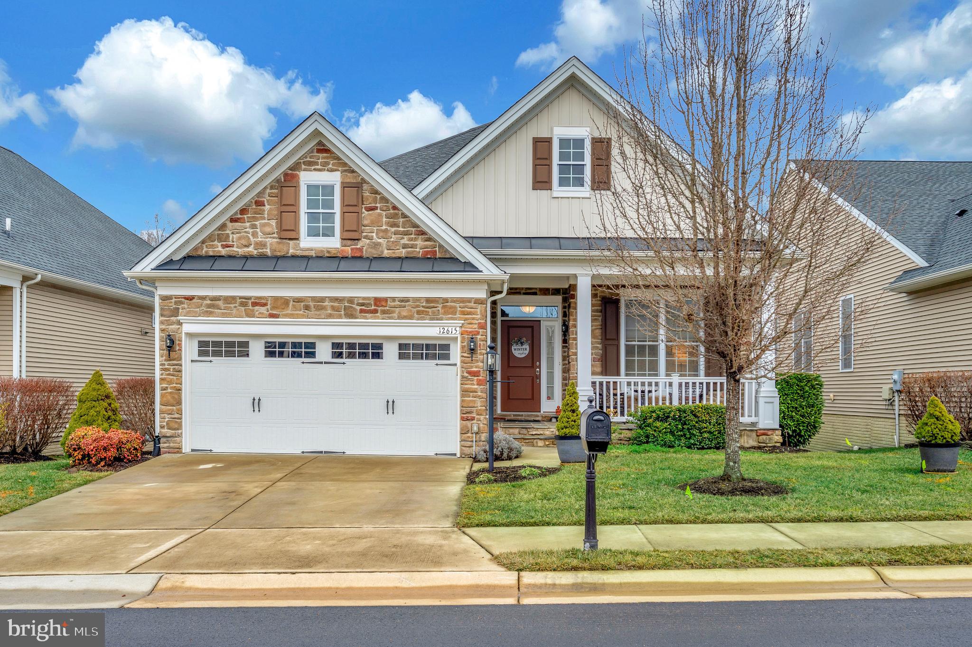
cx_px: 486
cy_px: 324
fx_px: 809
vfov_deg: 43.5
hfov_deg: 62.0
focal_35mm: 30
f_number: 6.3
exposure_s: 1/320
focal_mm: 30
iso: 100
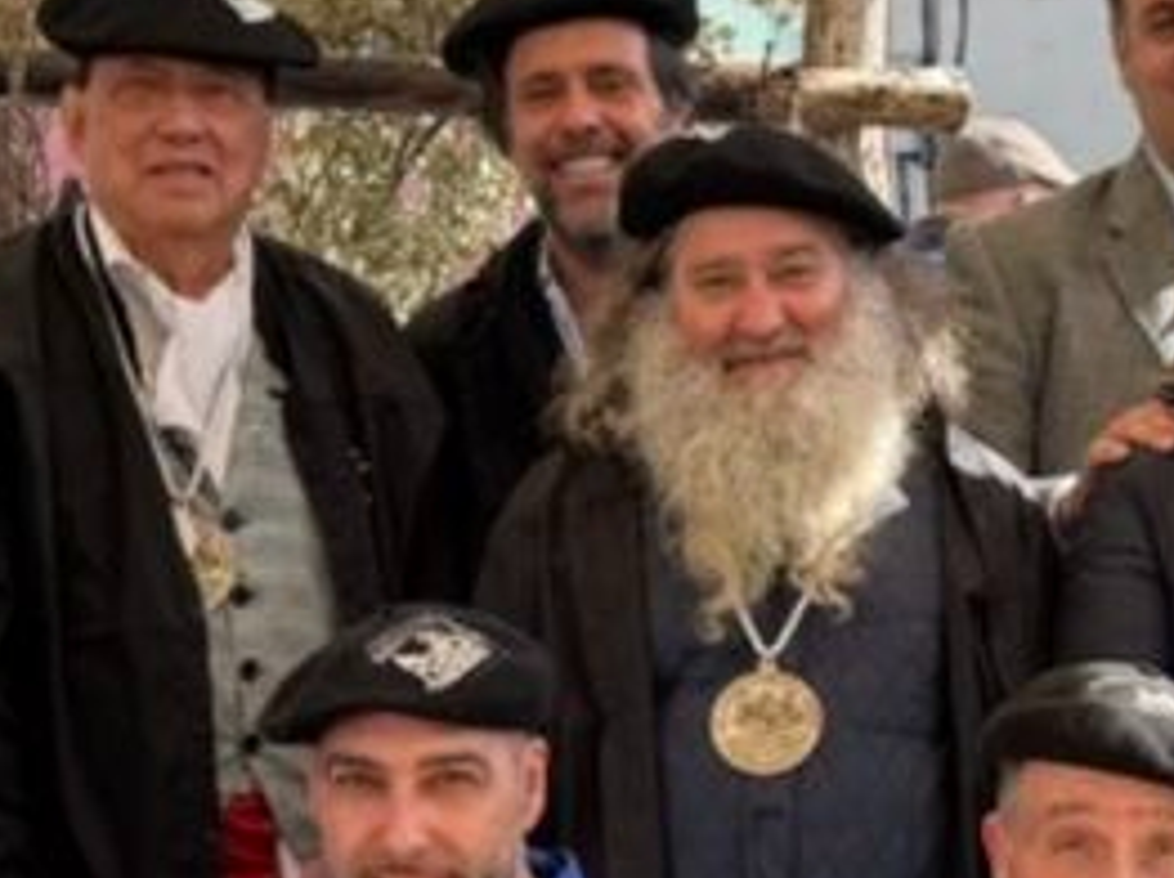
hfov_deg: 17.9
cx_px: 766
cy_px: 977
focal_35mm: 110
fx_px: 3727
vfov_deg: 13.2
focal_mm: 6.76
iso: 100
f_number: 1.78
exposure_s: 1/1337
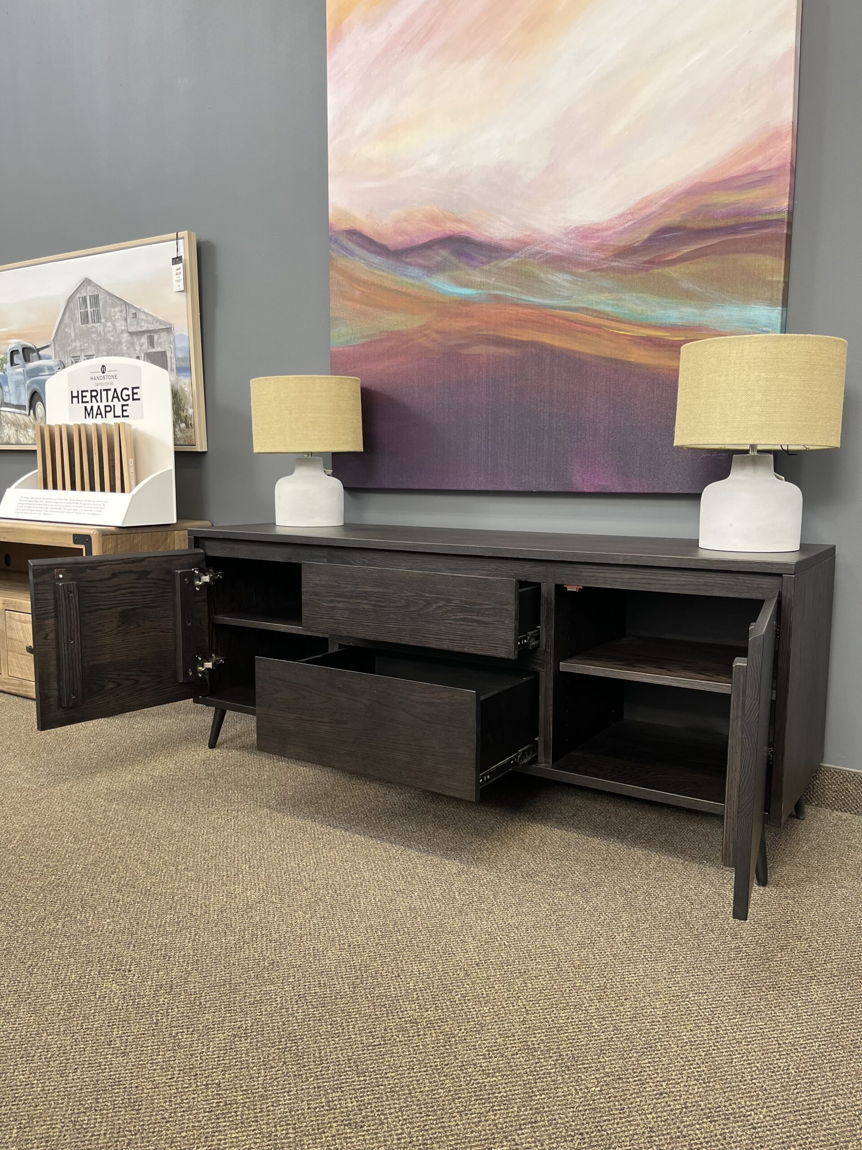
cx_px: 431
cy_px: 575
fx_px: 863
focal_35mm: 26
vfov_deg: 67.3
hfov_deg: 53.1
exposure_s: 1/120
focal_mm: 5.1
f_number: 1.6
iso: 125
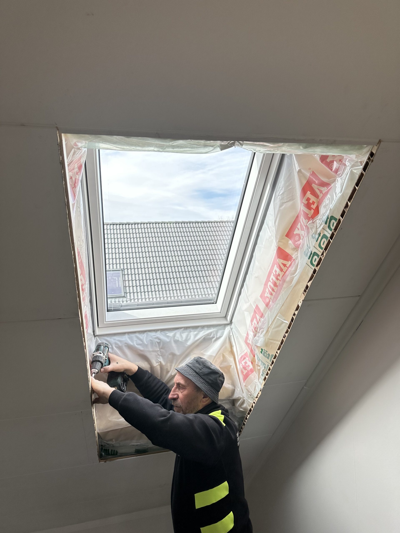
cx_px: 200
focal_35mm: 24
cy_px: 266
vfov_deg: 71.6
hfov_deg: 56.8
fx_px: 370
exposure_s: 1/729
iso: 80
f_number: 1.78
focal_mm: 6.86
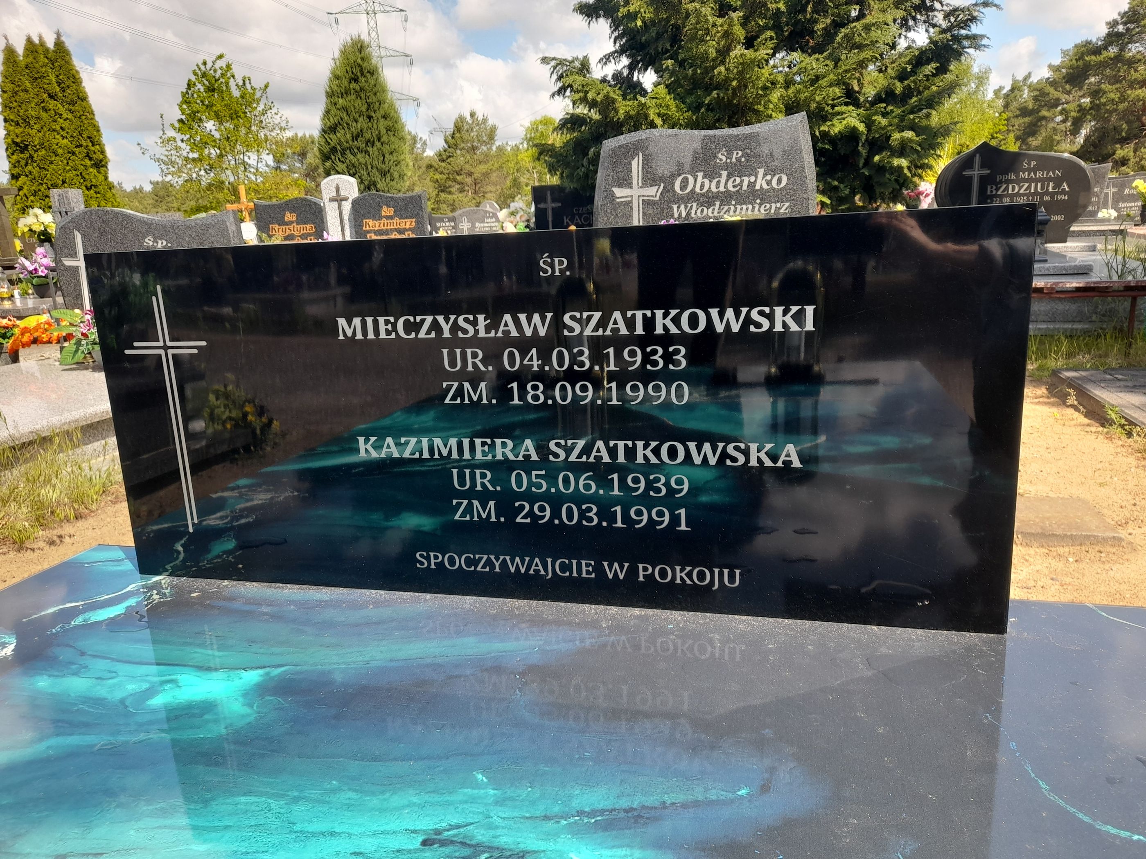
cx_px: 573
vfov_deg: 54.9
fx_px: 828
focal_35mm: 25
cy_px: 430
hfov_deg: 69.4
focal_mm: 4.6
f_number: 2
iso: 20
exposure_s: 1/162
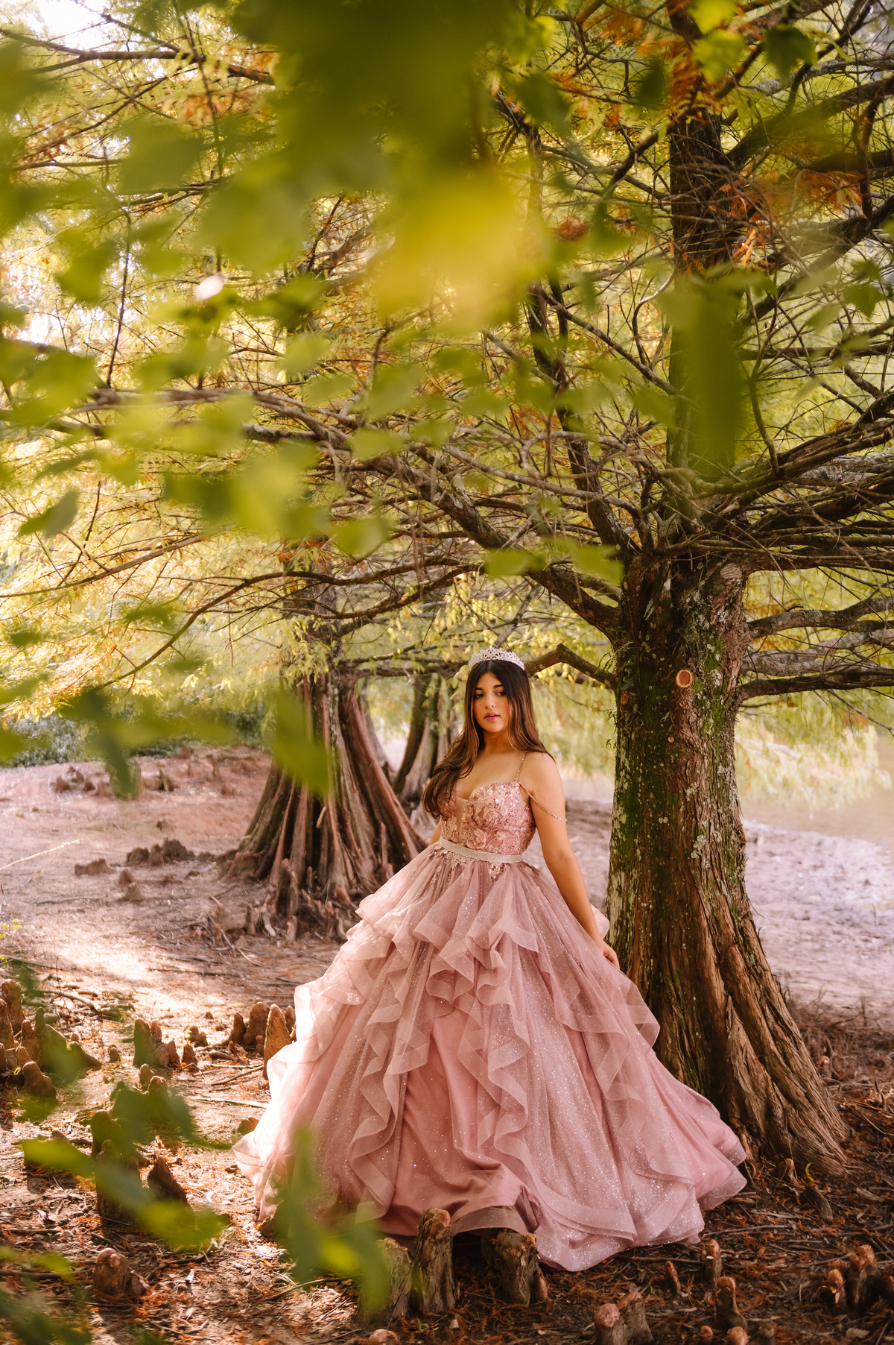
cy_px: 672
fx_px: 1679
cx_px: 447
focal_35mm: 45
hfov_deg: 29.8
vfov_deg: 43.6
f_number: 3.2
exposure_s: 1/160
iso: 500
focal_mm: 45
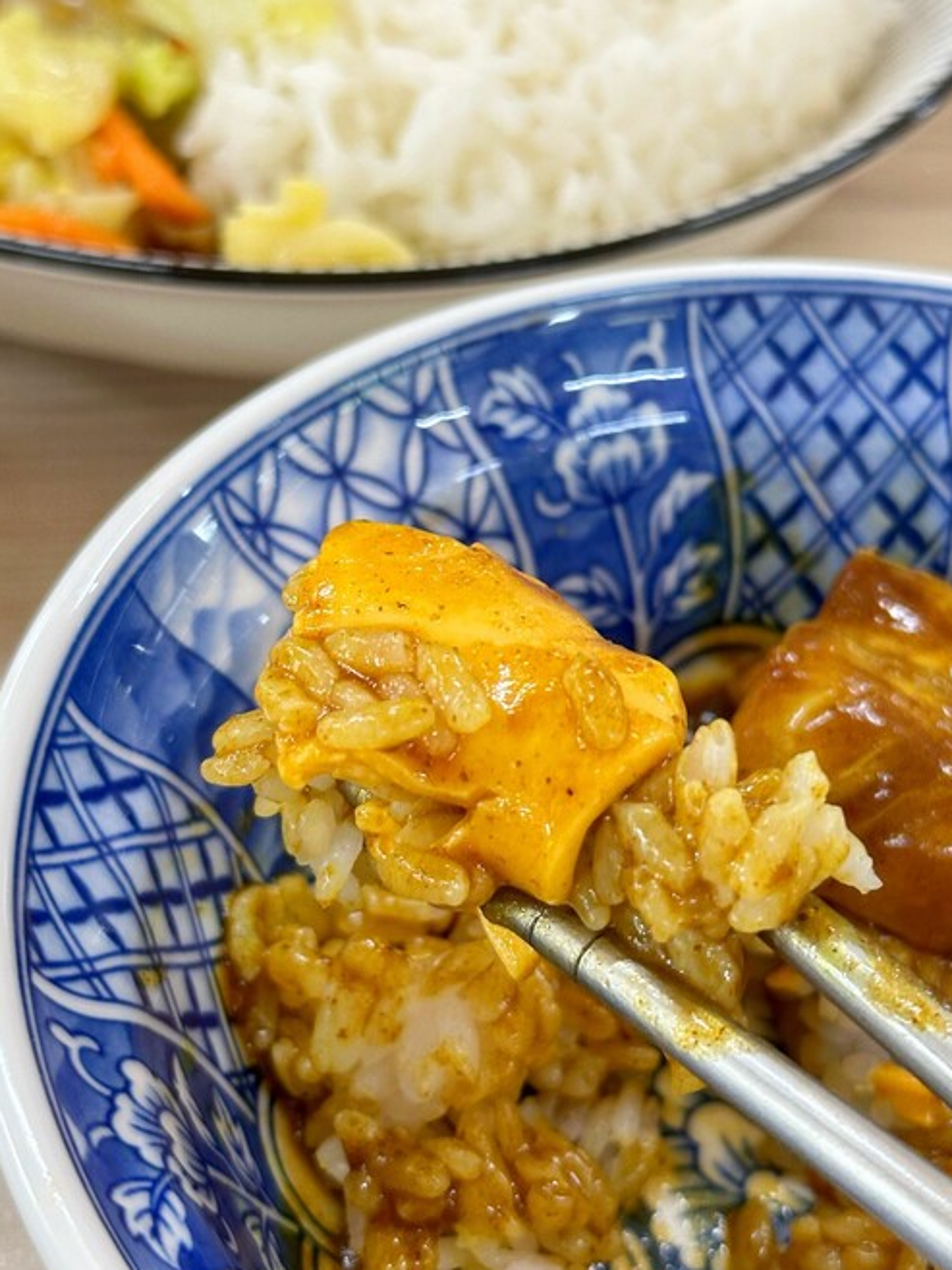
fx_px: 2275
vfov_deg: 31.2
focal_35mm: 62
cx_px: 484
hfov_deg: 23.6
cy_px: 631
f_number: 1.78
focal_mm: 6.86
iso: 200
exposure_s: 1/60
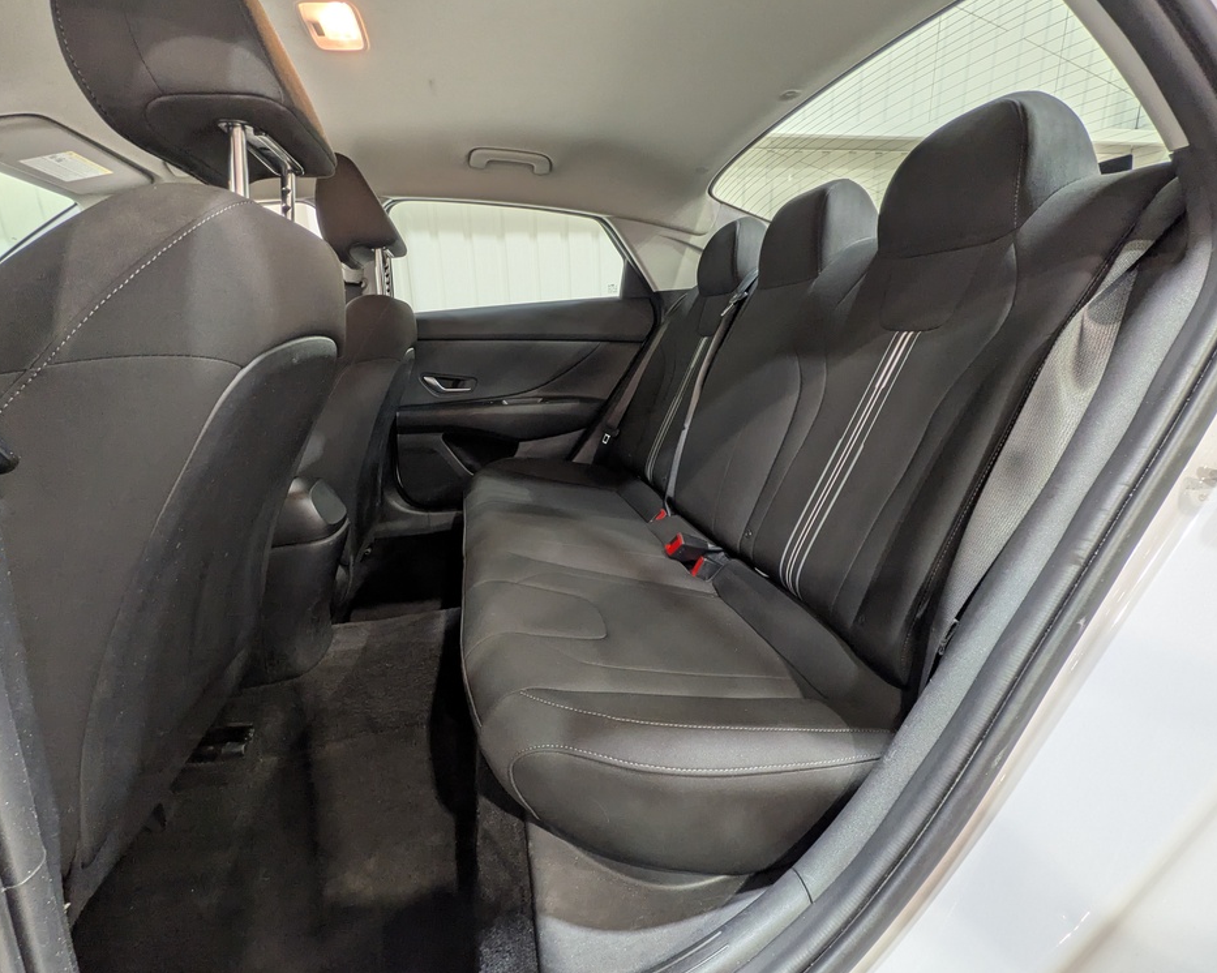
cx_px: 578
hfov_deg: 96.7
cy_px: 477
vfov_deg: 84.0
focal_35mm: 15
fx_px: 540
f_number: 2.2
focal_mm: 1.83
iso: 59
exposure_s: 1/25
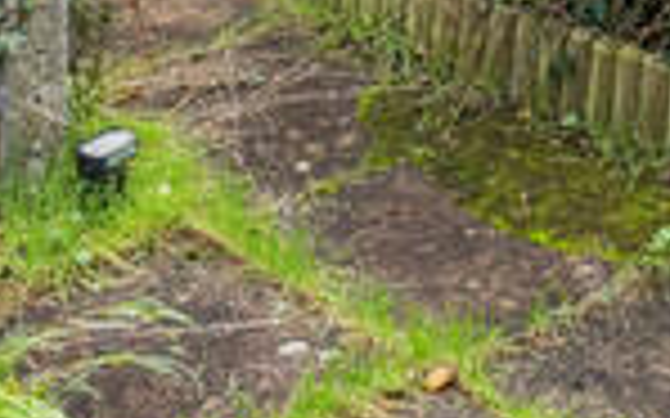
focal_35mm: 119
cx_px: 710
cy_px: -861
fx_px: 2172
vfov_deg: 8.9
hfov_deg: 17.0
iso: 800
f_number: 6.3
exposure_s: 1/200
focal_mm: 17
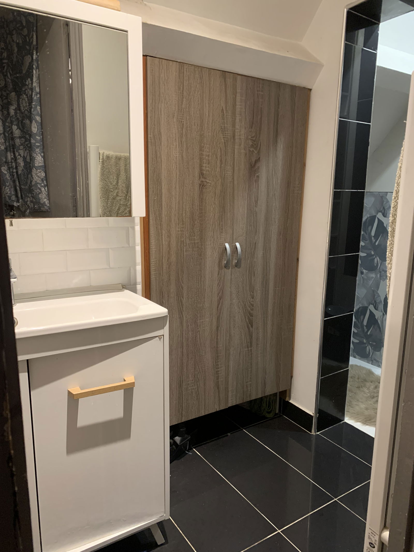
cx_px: 207
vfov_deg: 67.3
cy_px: 276
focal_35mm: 26
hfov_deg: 53.1
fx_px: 415
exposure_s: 1/50
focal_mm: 4.25
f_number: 1.8
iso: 400
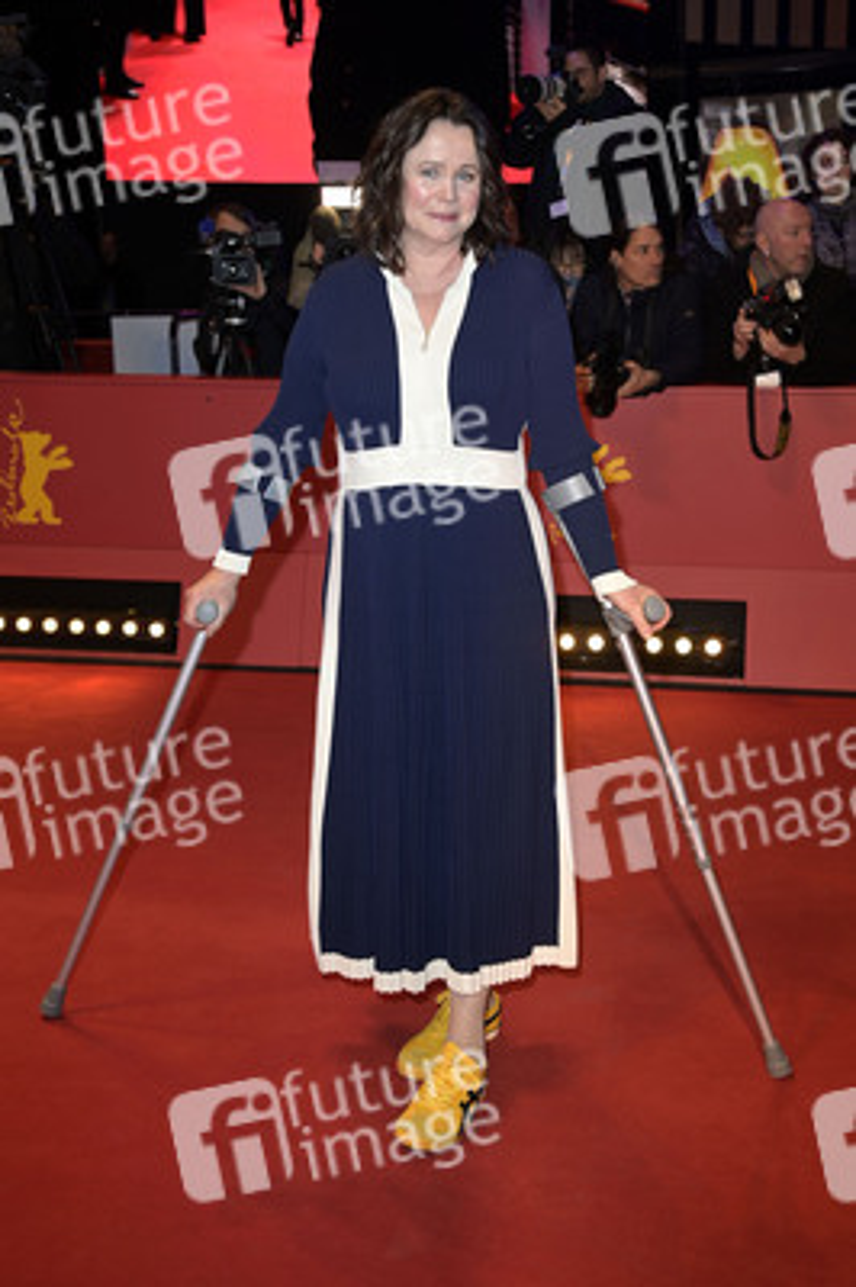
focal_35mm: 45
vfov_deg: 43.6
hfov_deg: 29.8
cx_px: 428
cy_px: 644
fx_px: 1608
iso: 800
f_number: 5.6
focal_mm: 45
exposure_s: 1/200
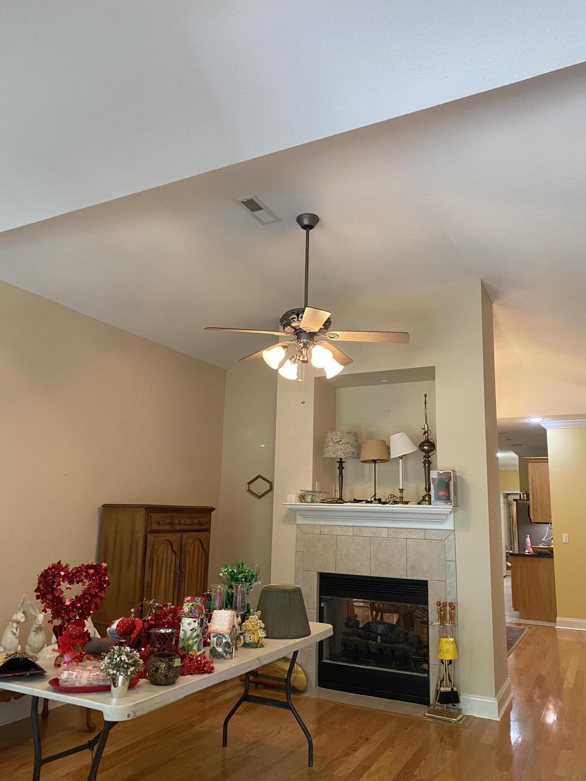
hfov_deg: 53.1
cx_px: 293
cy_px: 390
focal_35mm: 26
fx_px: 587
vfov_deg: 67.3
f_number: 1.8
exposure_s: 1/60
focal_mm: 4.25
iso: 125
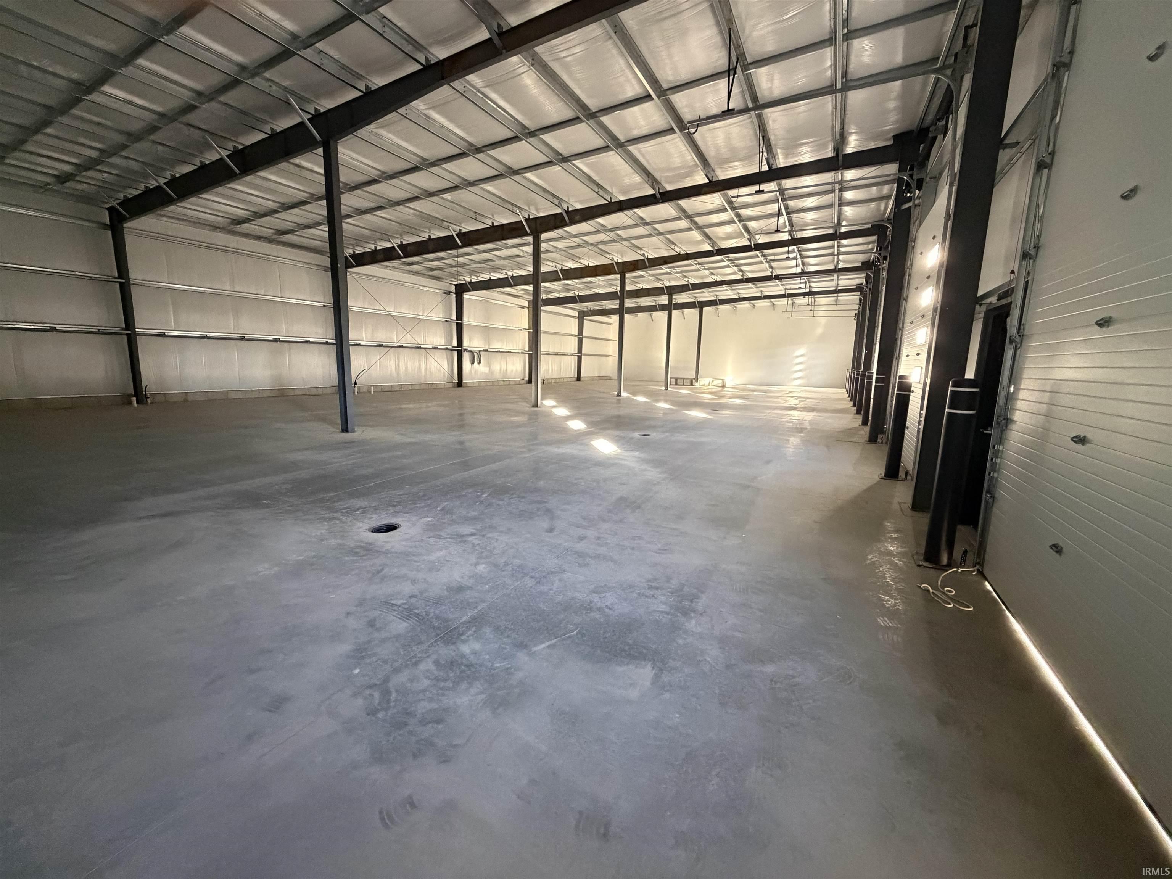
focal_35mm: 14
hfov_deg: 102.1
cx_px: 586
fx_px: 474
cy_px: 440
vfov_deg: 85.7
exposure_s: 1/60
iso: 1000
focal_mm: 2.22
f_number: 2.2
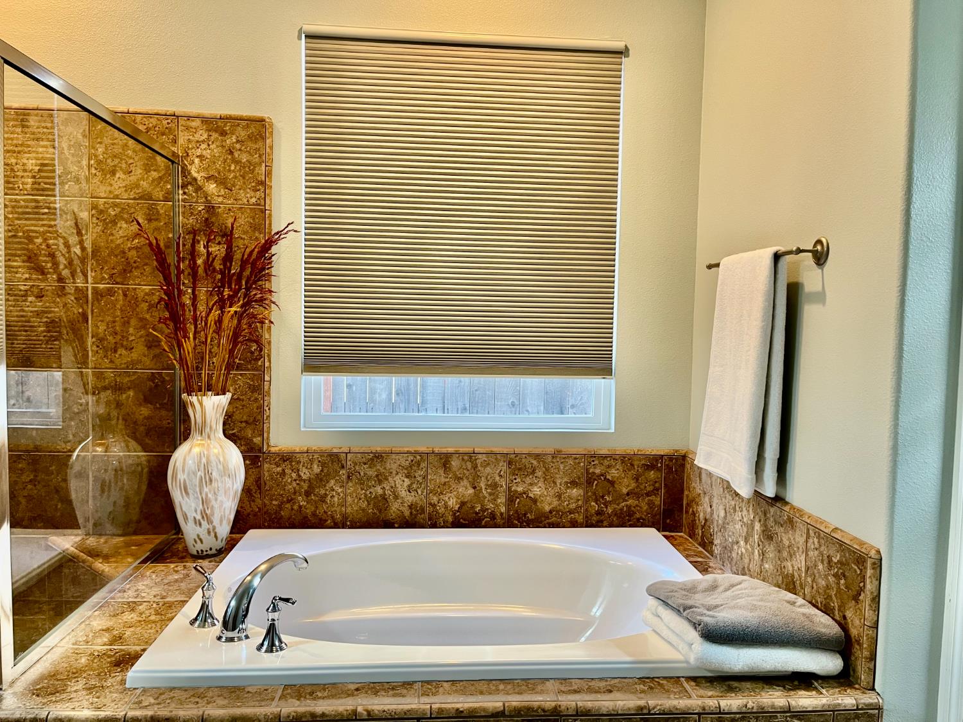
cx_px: 482
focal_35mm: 26
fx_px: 723
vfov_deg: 53.1
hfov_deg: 67.3
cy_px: 361
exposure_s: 1/60
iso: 125
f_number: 1.6
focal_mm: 5.1
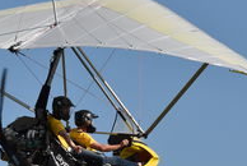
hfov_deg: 6.5
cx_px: 8
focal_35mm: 317
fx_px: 2178
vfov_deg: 4.3
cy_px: 170
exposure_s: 1/2500
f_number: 11
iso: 1000
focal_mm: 82
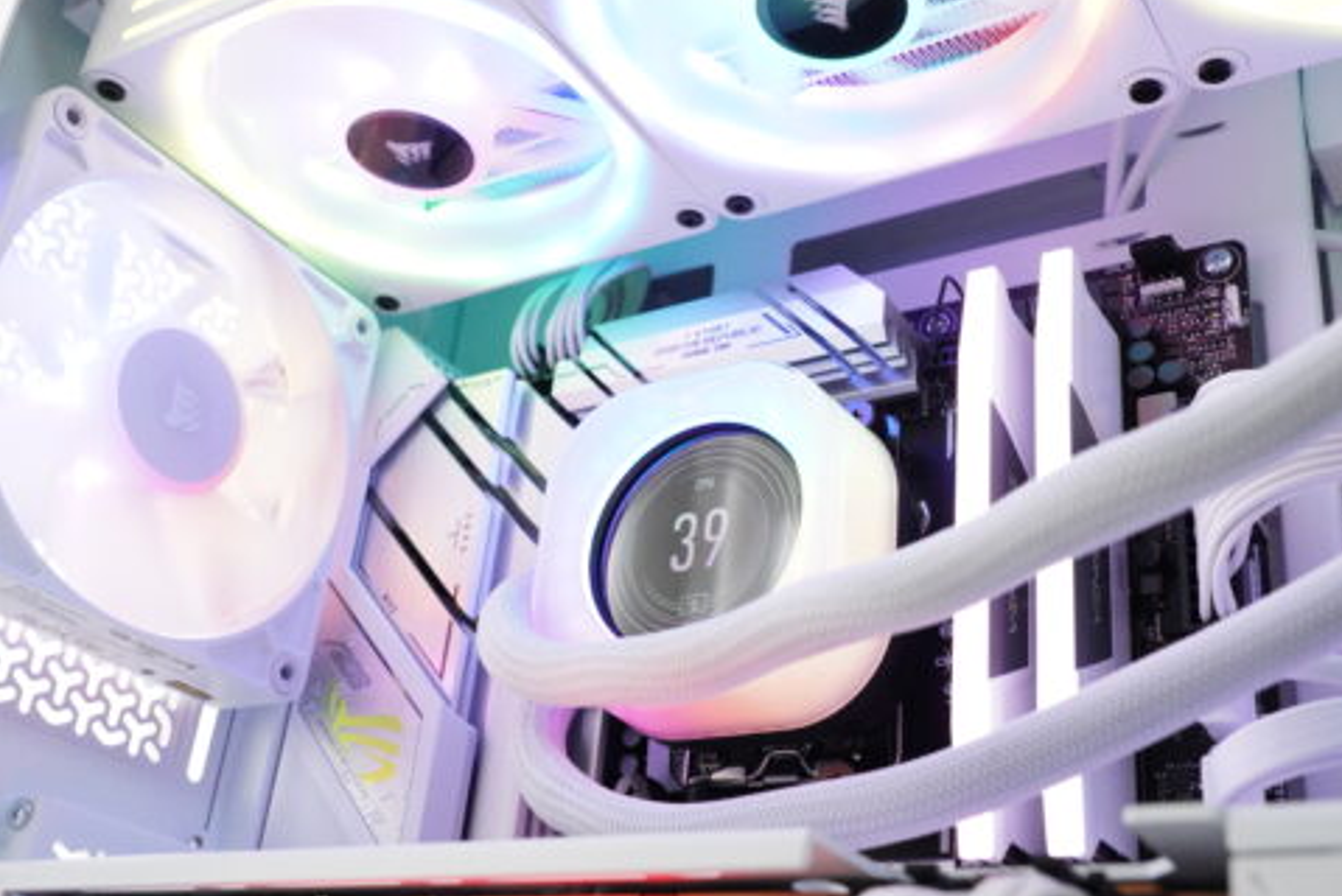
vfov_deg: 32.7
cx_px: 658
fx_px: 1529
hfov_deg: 47.4
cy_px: 431
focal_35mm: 41
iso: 8000
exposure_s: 1/160
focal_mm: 39
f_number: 11
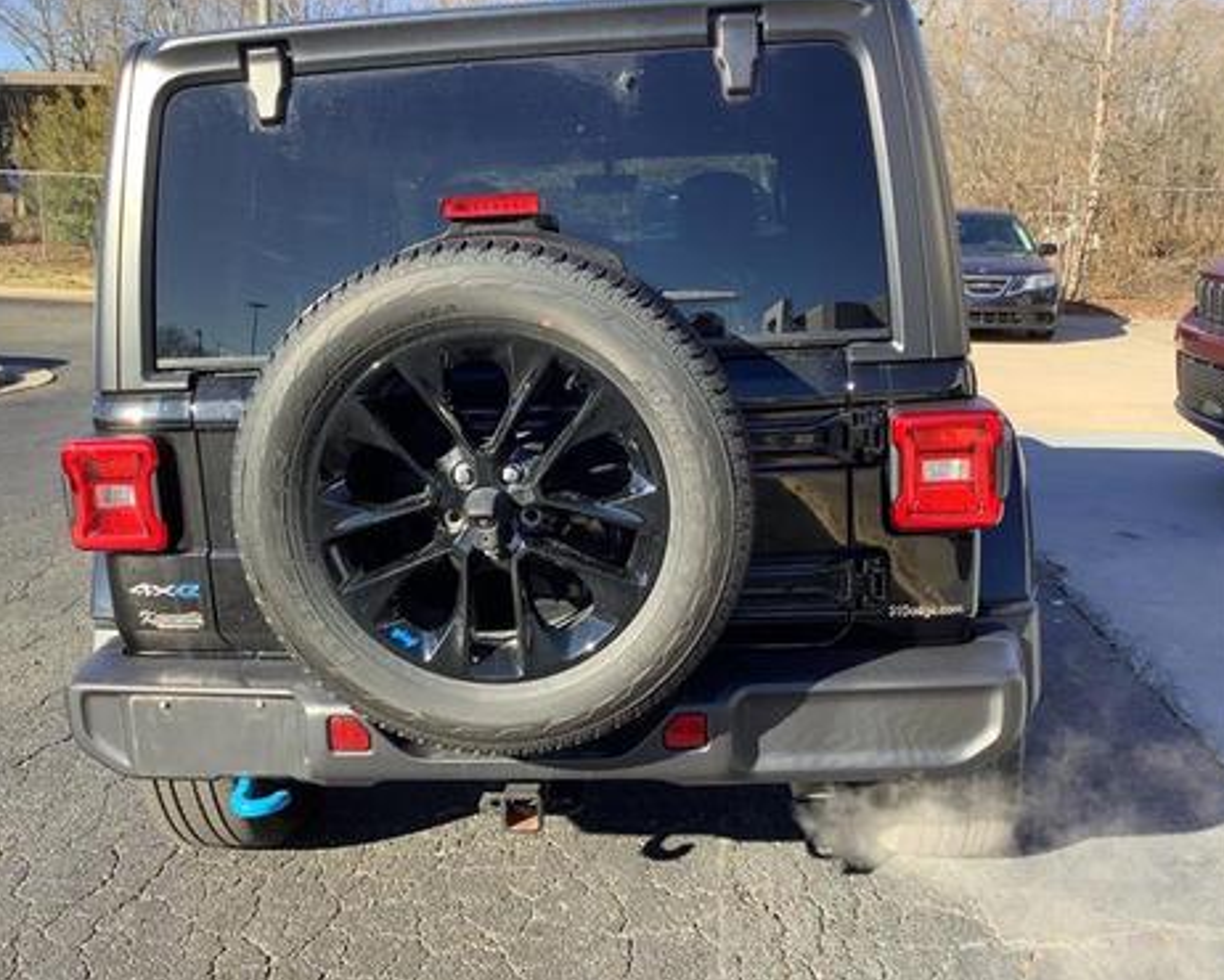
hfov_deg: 54.2
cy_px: 487
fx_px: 1196
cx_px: 570
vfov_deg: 44.6
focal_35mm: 33
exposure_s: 1/213
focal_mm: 3.3
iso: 25
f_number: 2.4
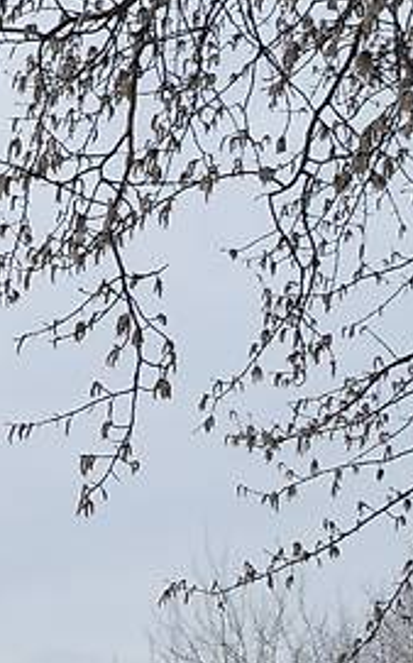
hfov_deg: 7.5
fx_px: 2566
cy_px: 681
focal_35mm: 142
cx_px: -1004
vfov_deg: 14.4
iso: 100
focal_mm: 21
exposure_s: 1/250
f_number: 8
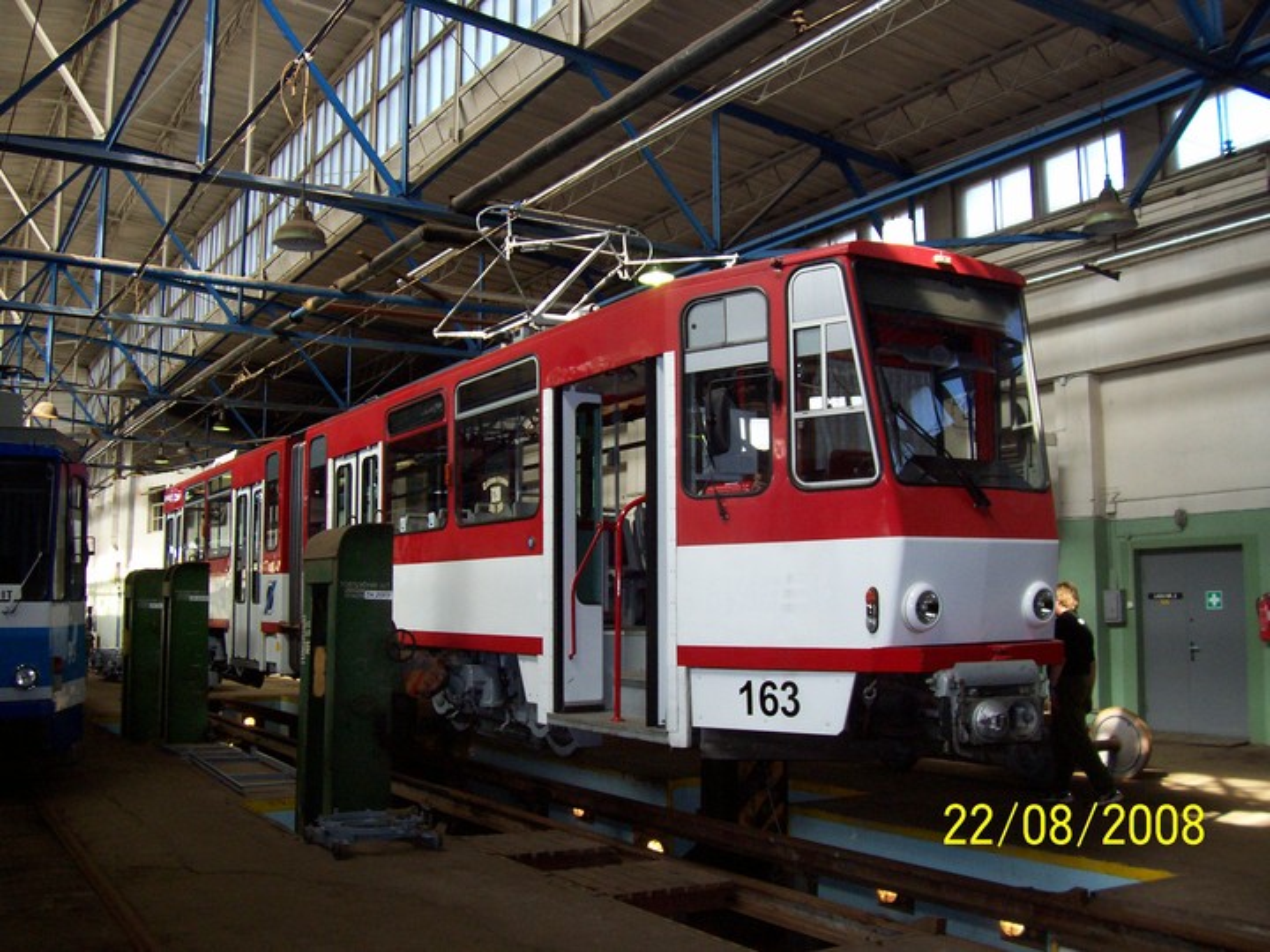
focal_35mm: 34
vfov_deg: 41.8
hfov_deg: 54.0
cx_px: 635
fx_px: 1247
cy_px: 476
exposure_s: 1/112
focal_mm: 5.6
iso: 140
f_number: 2.7
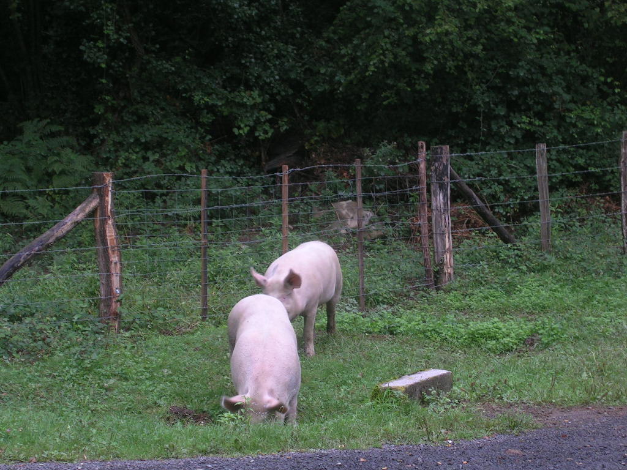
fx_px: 1902
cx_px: 314
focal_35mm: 105
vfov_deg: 14.1
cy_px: 235
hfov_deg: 18.7
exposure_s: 1/30
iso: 58
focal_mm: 16.2
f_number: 4.9
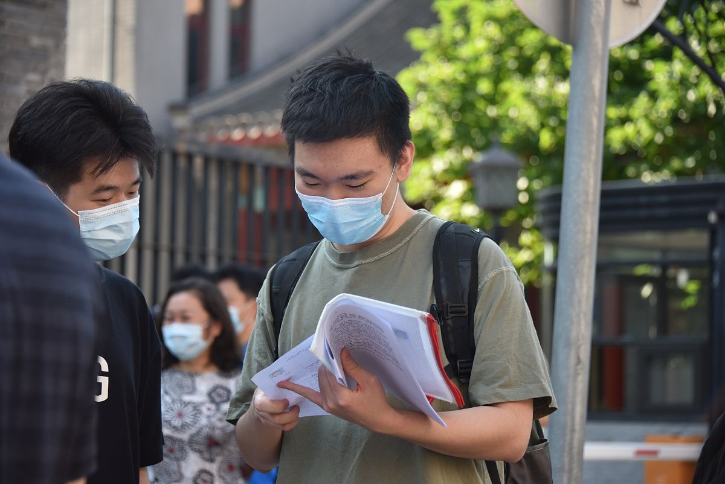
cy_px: 242
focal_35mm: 116
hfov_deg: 17.6
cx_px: 362
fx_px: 2337
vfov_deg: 11.8
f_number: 5.6
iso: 900
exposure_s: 1/1000
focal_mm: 116
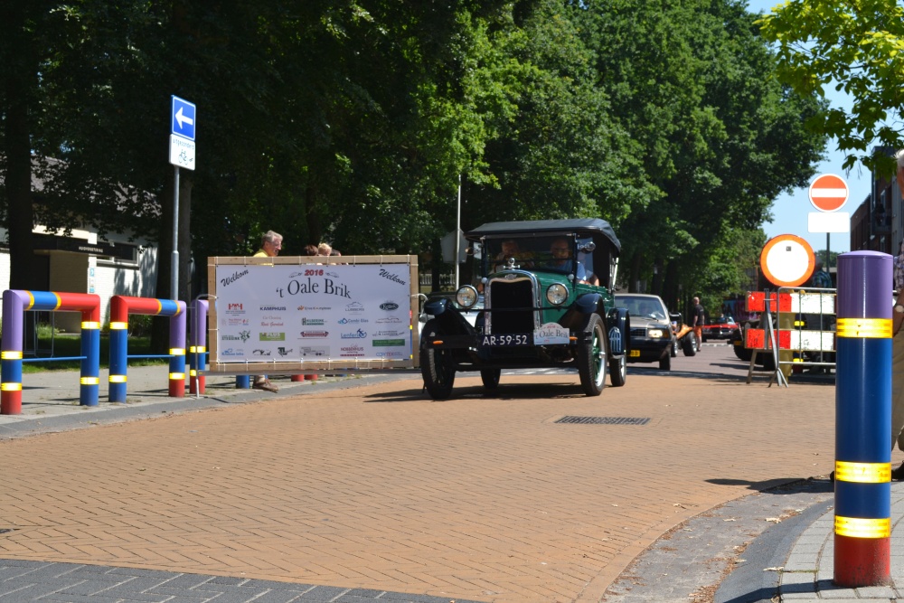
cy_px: 302
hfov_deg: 36.9
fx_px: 1356
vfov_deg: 25.1
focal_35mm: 54
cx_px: 452
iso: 100
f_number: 8
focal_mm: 36
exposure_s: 1/200
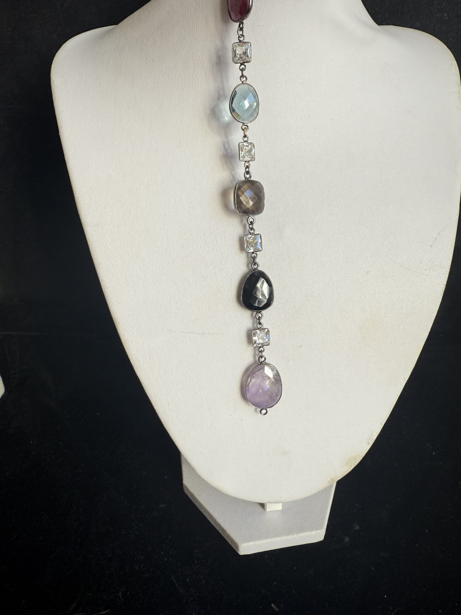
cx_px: 230
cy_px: 308
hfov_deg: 56.8
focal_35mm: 24
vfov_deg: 71.6
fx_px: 426
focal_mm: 2.22
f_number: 2.2
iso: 40
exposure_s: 1/107
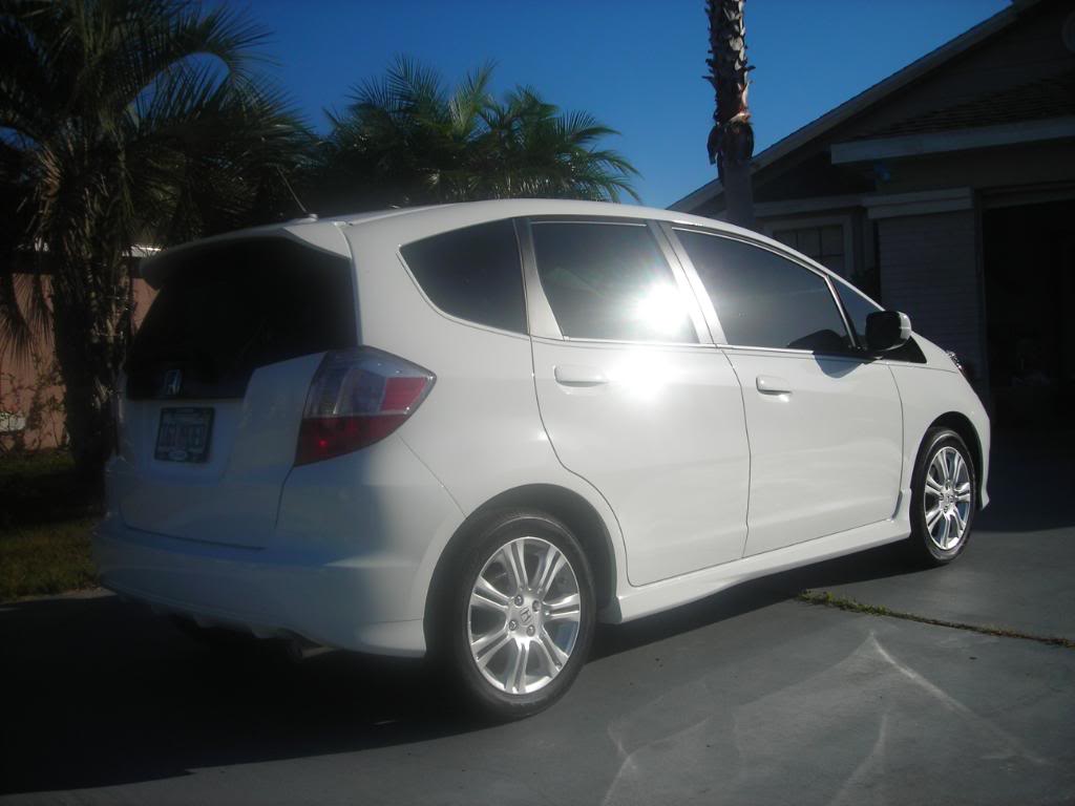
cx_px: 538
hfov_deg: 49.0
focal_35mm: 38
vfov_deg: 37.7
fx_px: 1180
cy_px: 403
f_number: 6.4
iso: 50
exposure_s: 1/412
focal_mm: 6.3
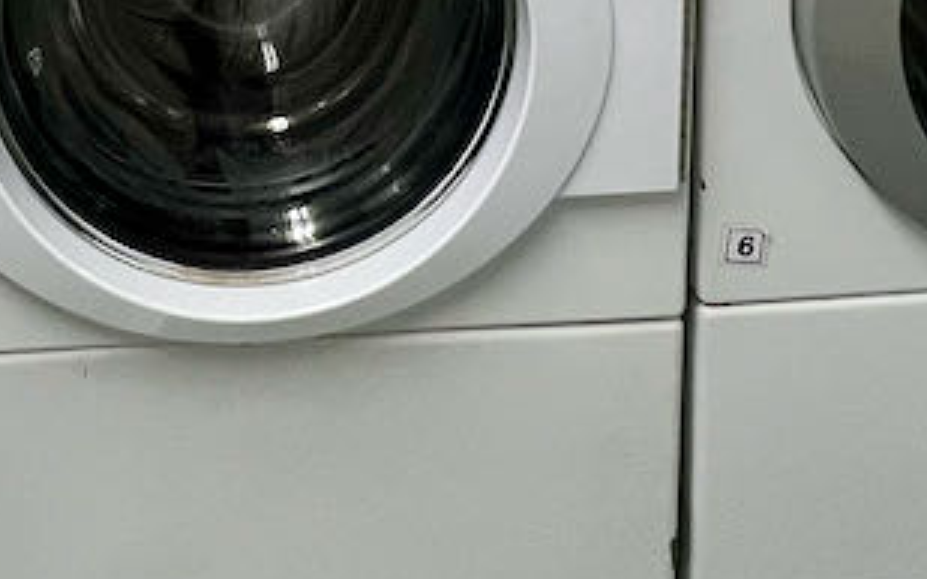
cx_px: 216
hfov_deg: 34.8
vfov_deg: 16.6
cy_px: -606
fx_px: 1440
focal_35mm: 57
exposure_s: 1/120
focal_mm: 1.57
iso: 125
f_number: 1.8
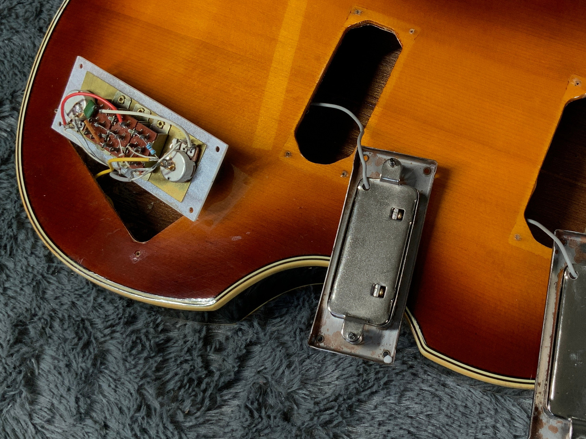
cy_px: 162
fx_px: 796
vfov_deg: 30.7
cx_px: 398
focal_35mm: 47
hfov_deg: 39.9
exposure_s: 1/120
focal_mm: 3
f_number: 1.8
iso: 50
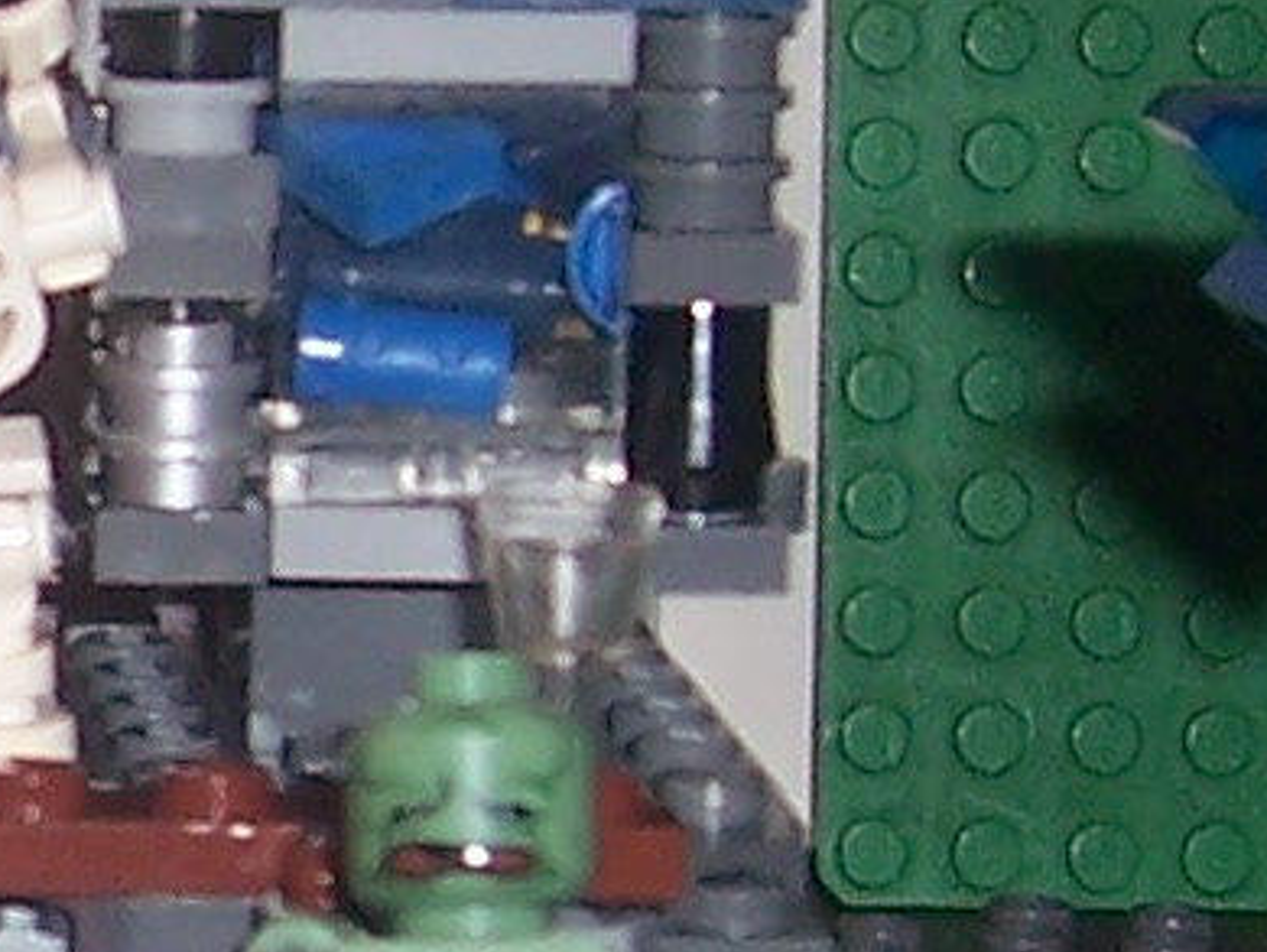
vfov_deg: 6.7
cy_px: 465
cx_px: -539
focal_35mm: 223
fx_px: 8167
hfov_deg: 8.7
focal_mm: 5.6
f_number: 2.7
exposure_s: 1/60
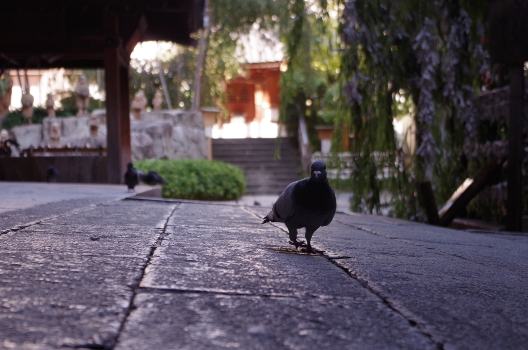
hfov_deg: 24.8
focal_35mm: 82
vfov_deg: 16.6
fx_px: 1200
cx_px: 264
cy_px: 175
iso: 640
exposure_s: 1/125
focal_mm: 55
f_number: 5.6
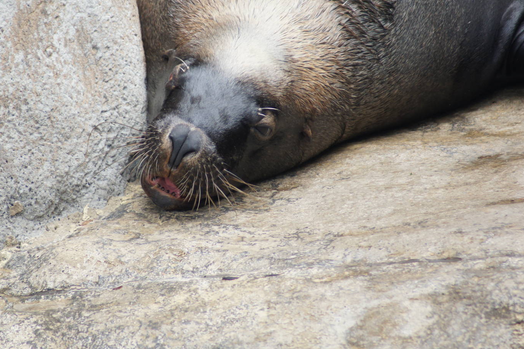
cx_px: 231
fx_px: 7668
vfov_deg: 2.6
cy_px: 155
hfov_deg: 3.9
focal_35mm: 527
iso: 400
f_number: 5.6
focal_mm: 300
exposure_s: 1/250
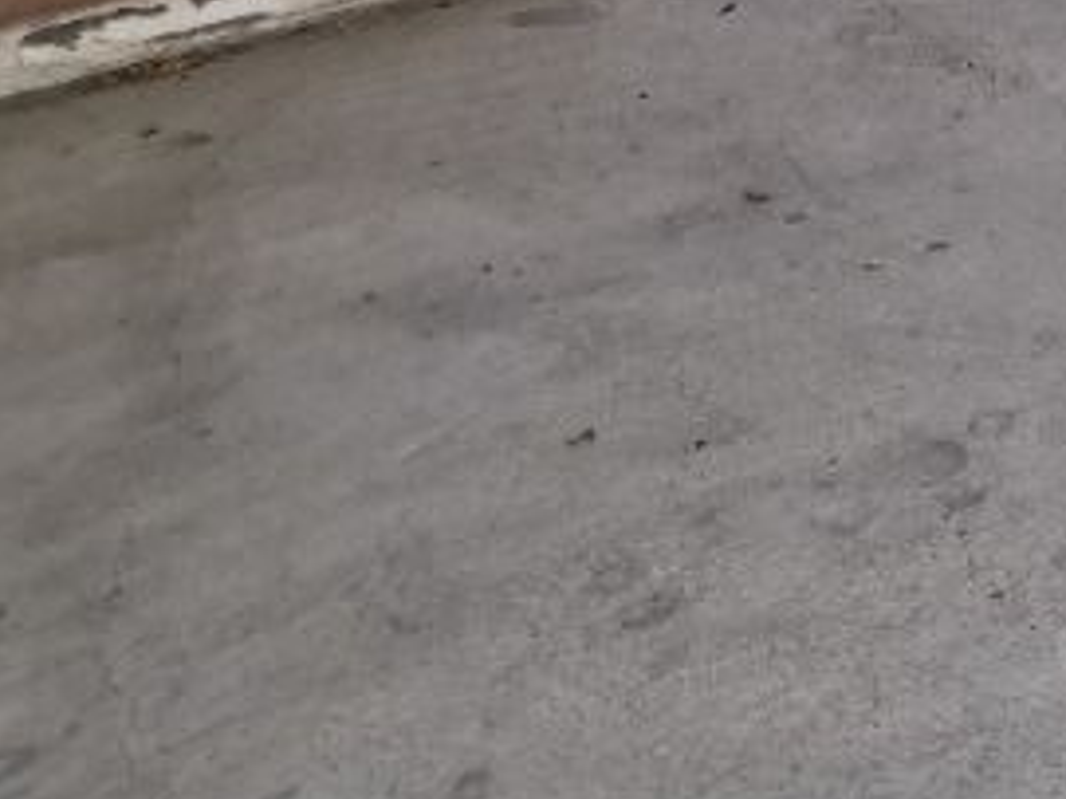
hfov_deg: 26.3
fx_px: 1816
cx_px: 1487
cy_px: -441
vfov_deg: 20.7
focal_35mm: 59
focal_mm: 2.35
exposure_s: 1/141
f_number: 2.2
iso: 50
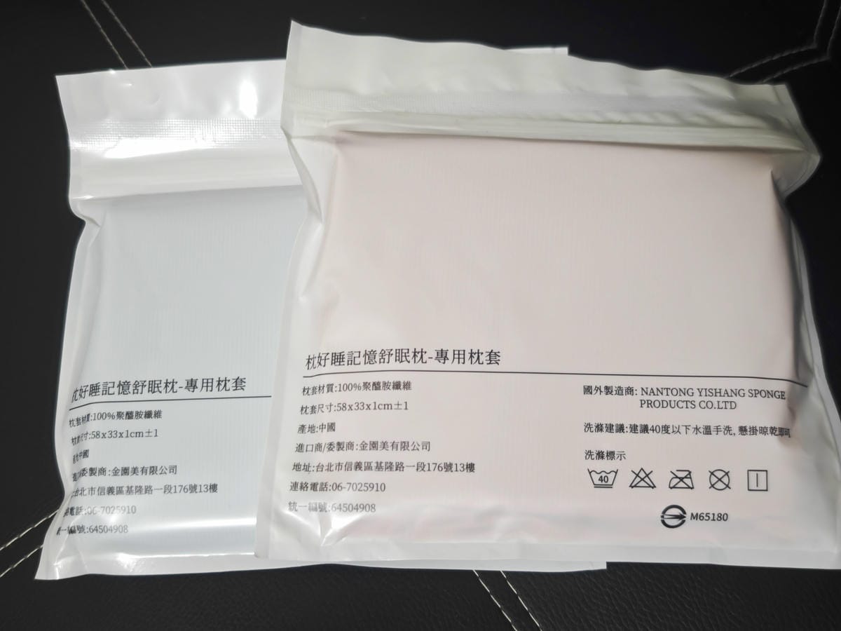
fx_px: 996
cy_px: 316
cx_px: 420
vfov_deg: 35.1
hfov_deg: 45.8
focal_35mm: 41
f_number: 1.63
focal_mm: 8.72
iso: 341
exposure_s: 1/60
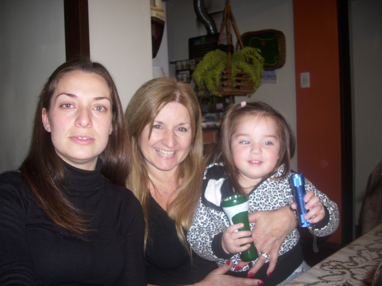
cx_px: 191
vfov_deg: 45.4
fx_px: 342
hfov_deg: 58.4
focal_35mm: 31
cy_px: 143
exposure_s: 1/30
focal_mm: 6.2
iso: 50
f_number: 2.8
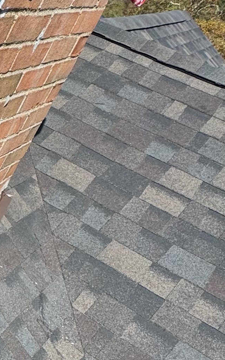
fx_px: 569
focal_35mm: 58
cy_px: 276
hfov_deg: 17.4
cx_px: -200
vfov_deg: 34.3
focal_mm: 2.22
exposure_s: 1/1299
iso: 50
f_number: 2.2
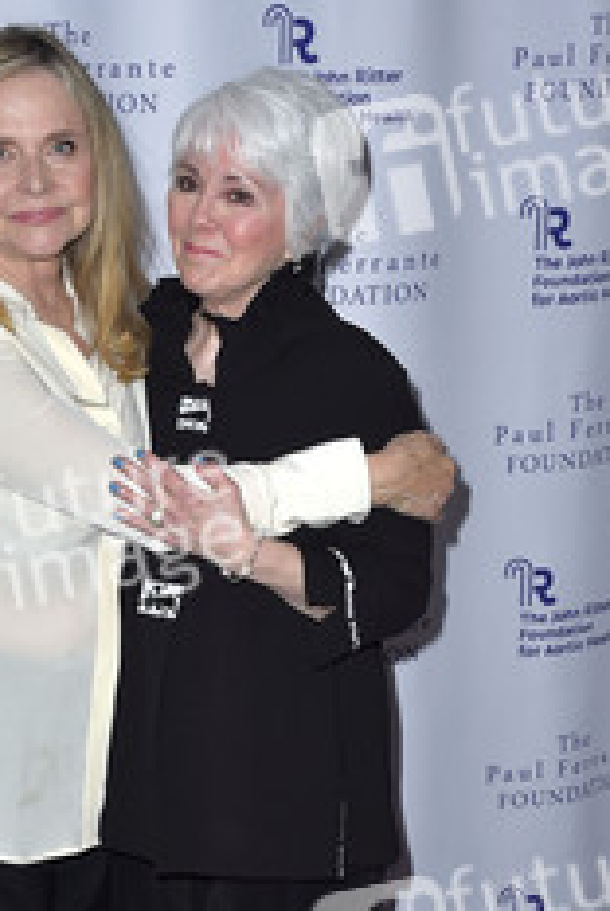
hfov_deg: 22.5
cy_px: 739
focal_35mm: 60
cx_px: 158
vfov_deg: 32.4
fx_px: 1520
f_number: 6.3
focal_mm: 35
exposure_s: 1/250
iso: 400
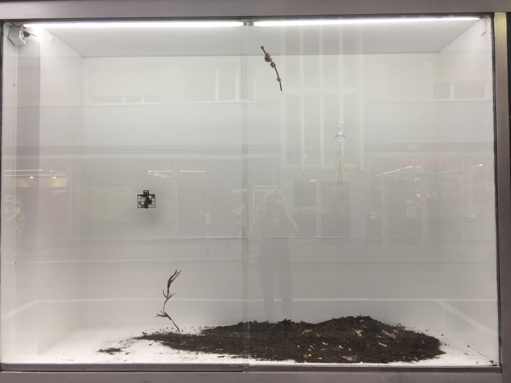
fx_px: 428
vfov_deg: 48.2
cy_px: 192
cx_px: 256
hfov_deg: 61.7
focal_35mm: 29
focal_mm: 4.15
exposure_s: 1/100
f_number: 2.2
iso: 32
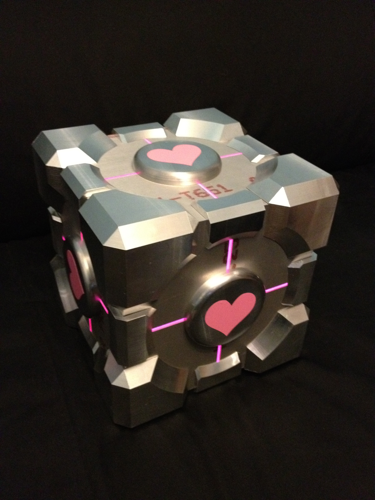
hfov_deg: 40.7
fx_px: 506
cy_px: 250
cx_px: 188
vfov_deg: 52.6
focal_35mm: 35
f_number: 2.4
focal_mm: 4.28
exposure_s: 1/15
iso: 640
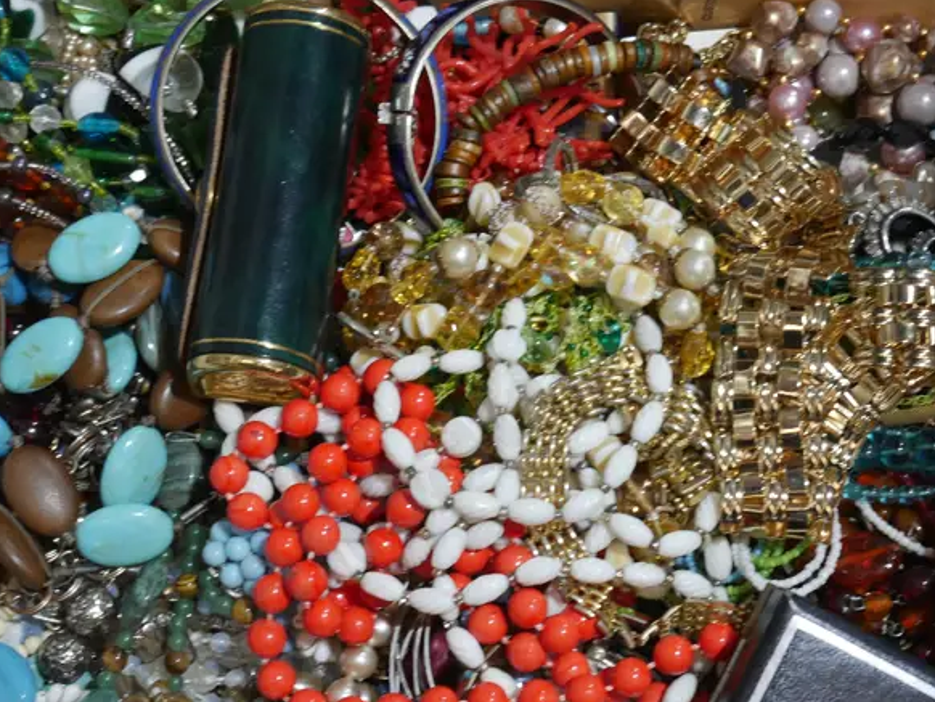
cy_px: 396
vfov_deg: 16.8
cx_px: 527
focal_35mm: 88
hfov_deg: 22.2
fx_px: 2378
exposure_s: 1/60
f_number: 5.3
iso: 500
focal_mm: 25
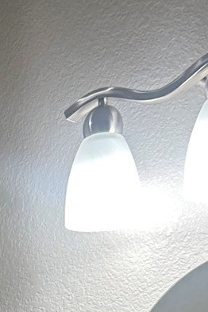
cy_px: 730
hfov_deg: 9.9
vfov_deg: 12.5
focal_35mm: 132
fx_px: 1144
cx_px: -139
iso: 50
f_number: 1.5
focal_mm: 5.7
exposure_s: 1/120
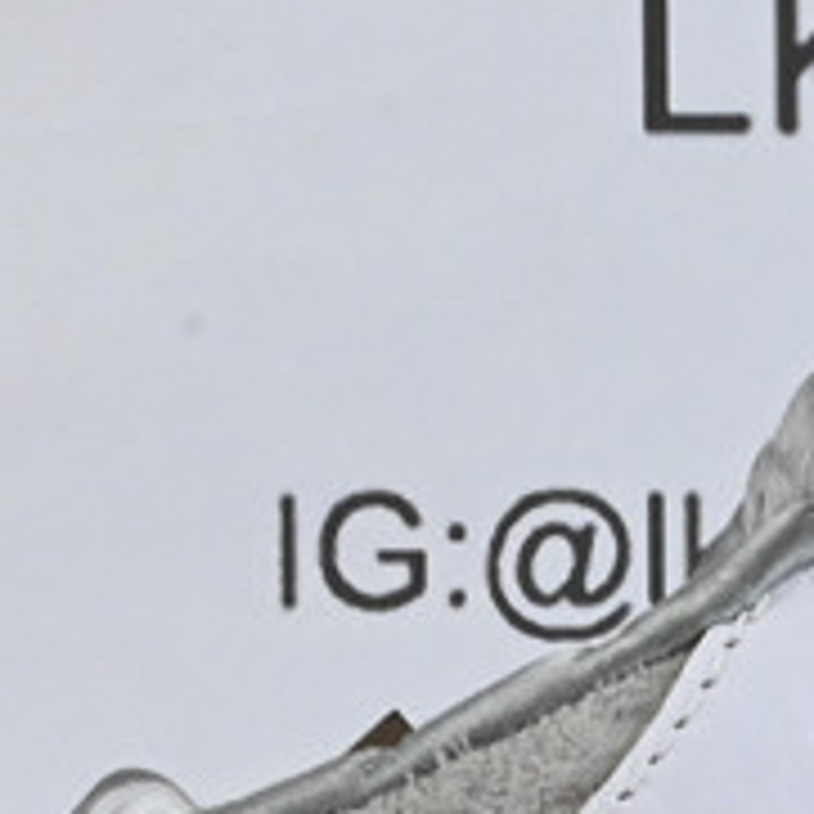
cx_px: 1543
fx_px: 8088
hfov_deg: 5.7
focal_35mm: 304
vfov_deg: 5.6
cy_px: 1704
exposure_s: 1/30
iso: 1600
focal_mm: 36
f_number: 25
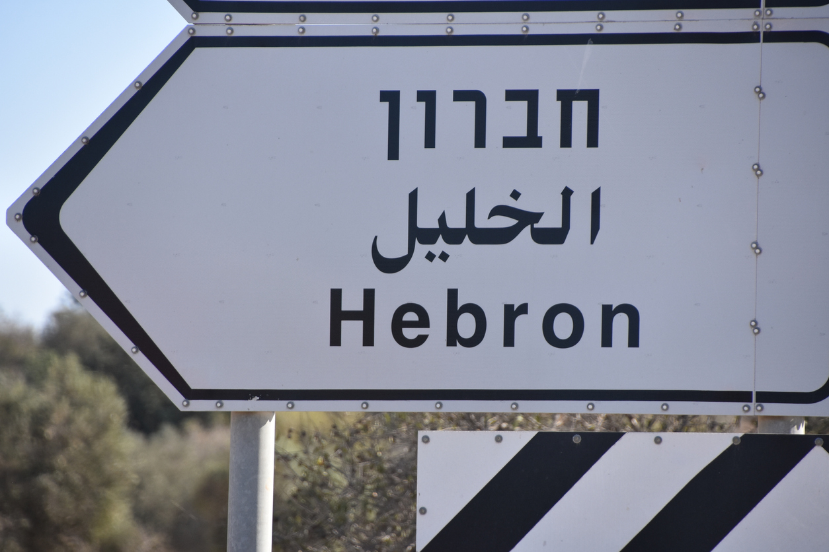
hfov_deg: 5.7
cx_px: 414
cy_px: 276
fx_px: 8289
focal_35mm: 360
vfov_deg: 3.8
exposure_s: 1/1000
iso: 500
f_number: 8
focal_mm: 240
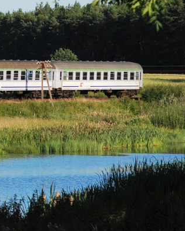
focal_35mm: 390
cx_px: -174
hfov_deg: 3.9
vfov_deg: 5.0
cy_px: 1
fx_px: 2667
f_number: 6.3
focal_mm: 85
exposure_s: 1/1250
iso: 320
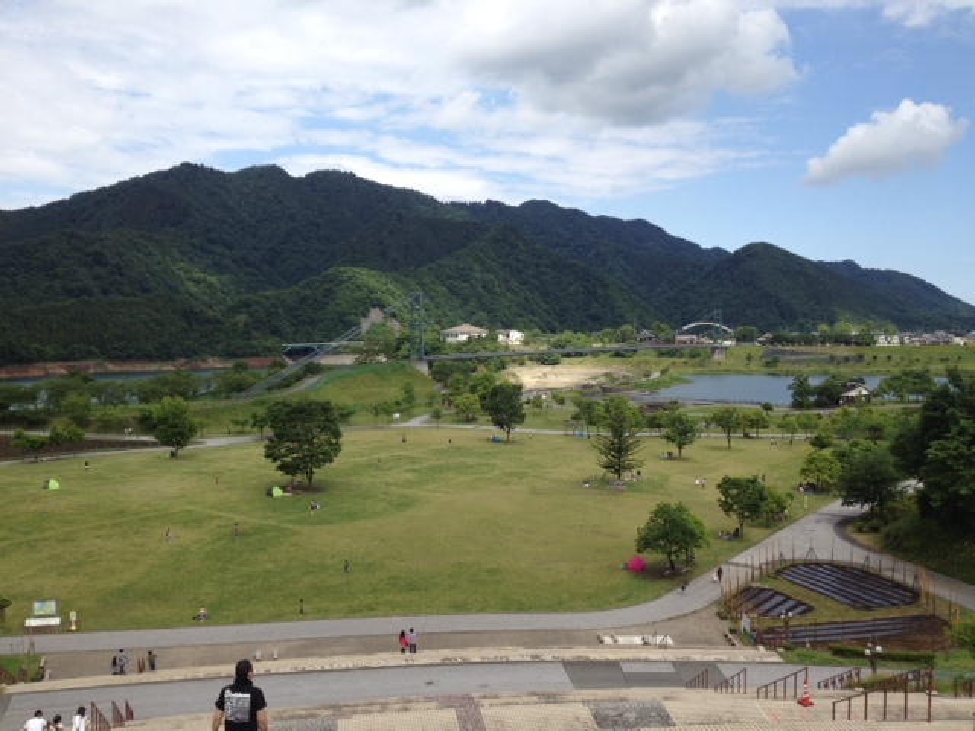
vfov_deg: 40.7
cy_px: 366
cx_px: 488
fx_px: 986
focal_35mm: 35
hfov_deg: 52.6
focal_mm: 4.28
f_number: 2.4
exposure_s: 1/1534
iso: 64
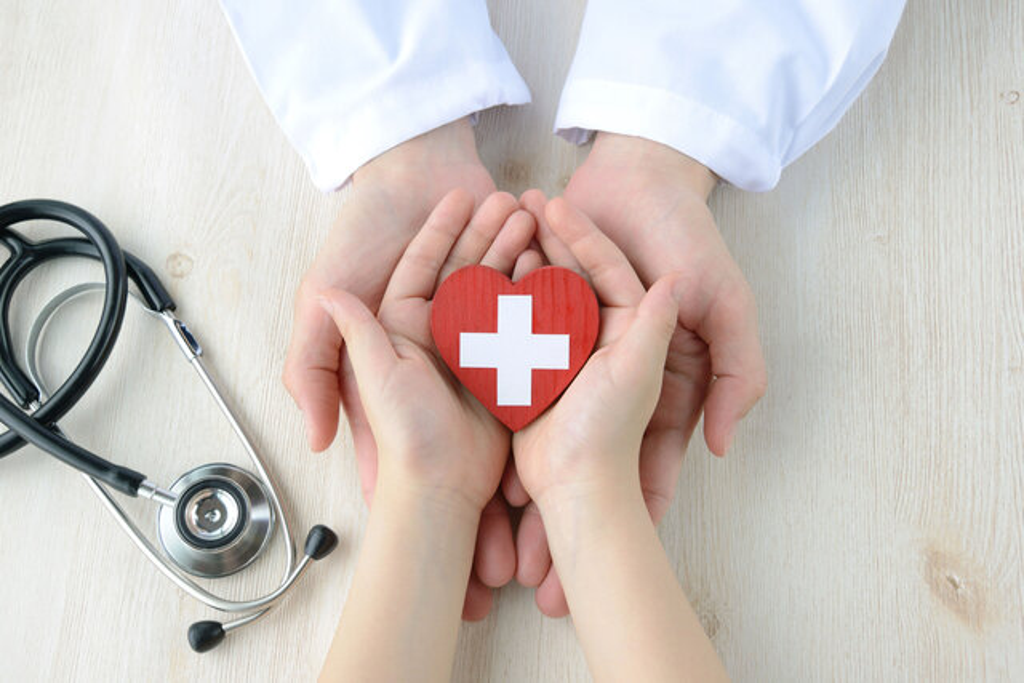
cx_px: 512
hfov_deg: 41.1
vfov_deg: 28.1
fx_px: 1366
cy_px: 342
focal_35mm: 48
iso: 640
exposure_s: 1/100
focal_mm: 48
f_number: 10
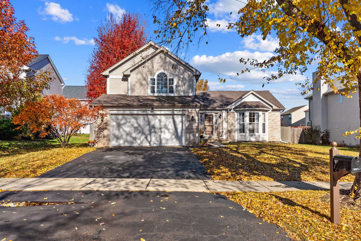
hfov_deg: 66.4
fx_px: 276
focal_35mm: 28
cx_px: 180
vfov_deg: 47.2
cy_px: 120
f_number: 8
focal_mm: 27.5
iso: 640
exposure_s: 1/250
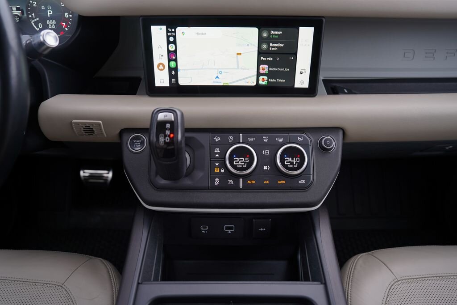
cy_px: 152
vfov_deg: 53.1
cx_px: 228
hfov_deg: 73.8
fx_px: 305
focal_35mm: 24
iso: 100
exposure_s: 1/30
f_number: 2.8
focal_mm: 24
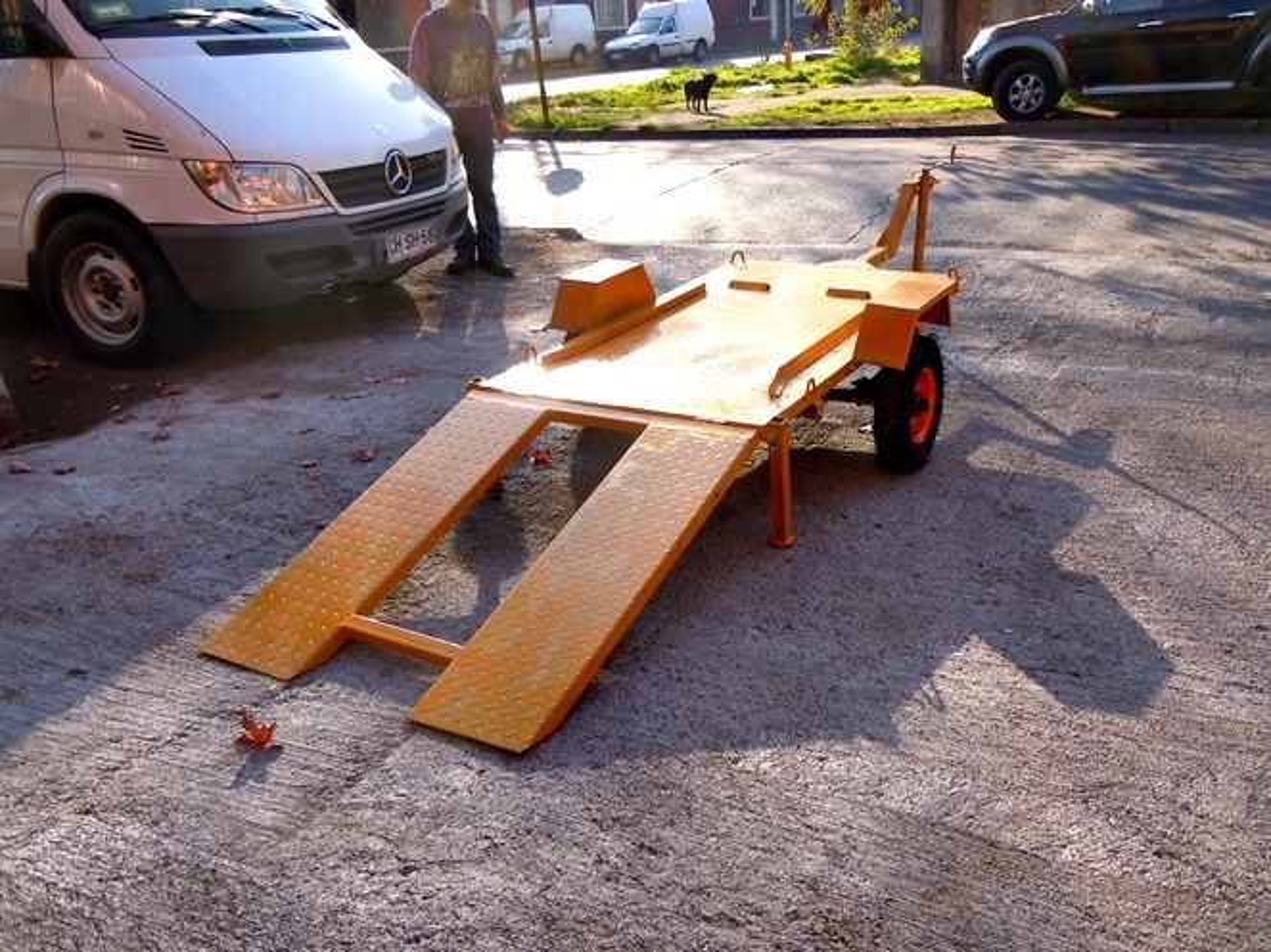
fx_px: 1101
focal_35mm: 30
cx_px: 636
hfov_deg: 60.0
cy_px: 476
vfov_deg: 46.8
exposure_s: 1/320
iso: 100
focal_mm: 5.4
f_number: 3.5
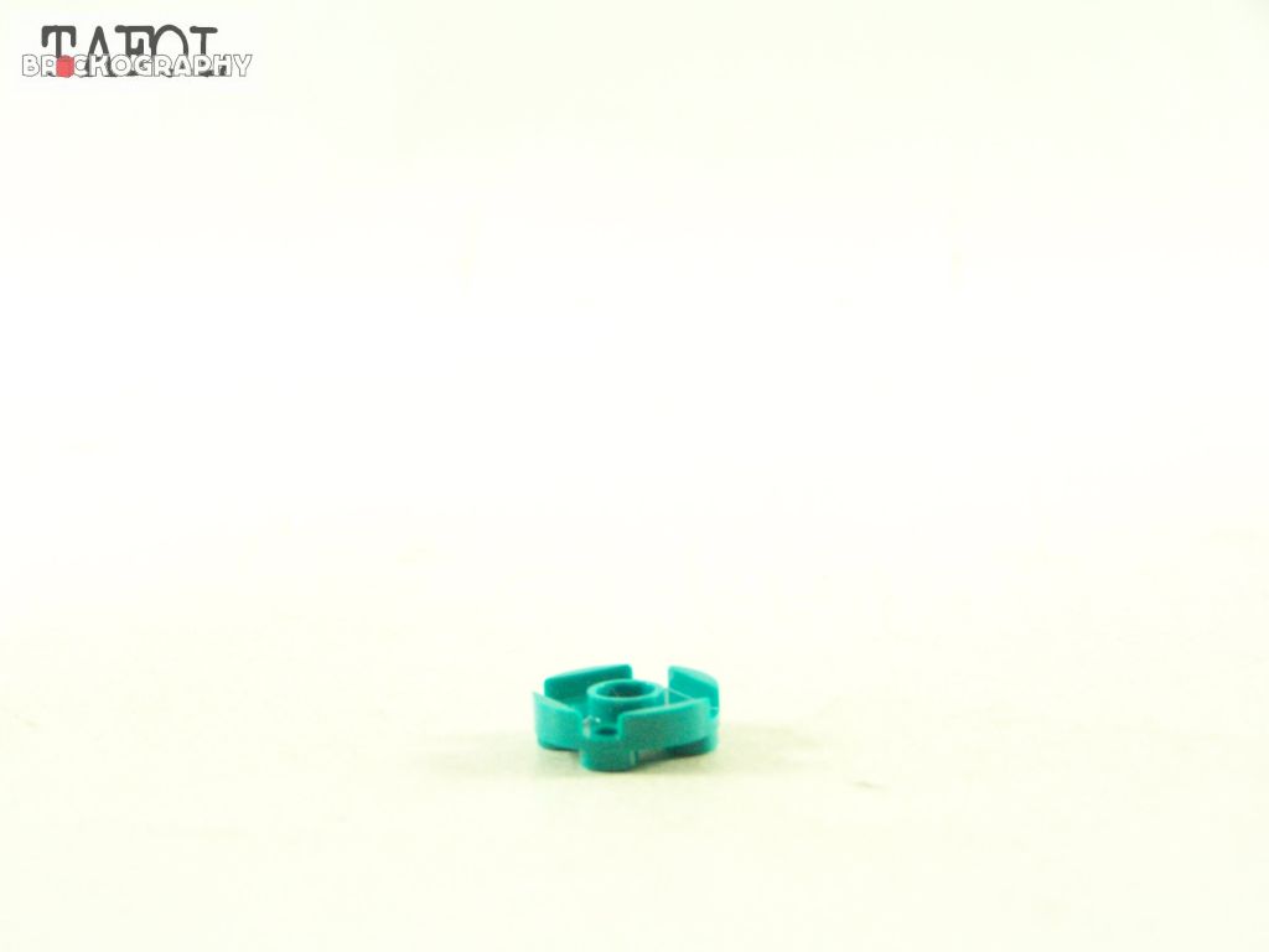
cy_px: 476
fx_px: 3446
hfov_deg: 20.9
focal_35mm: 94
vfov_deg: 15.7
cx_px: 634
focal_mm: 15.6
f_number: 3.2
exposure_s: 1/60
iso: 400
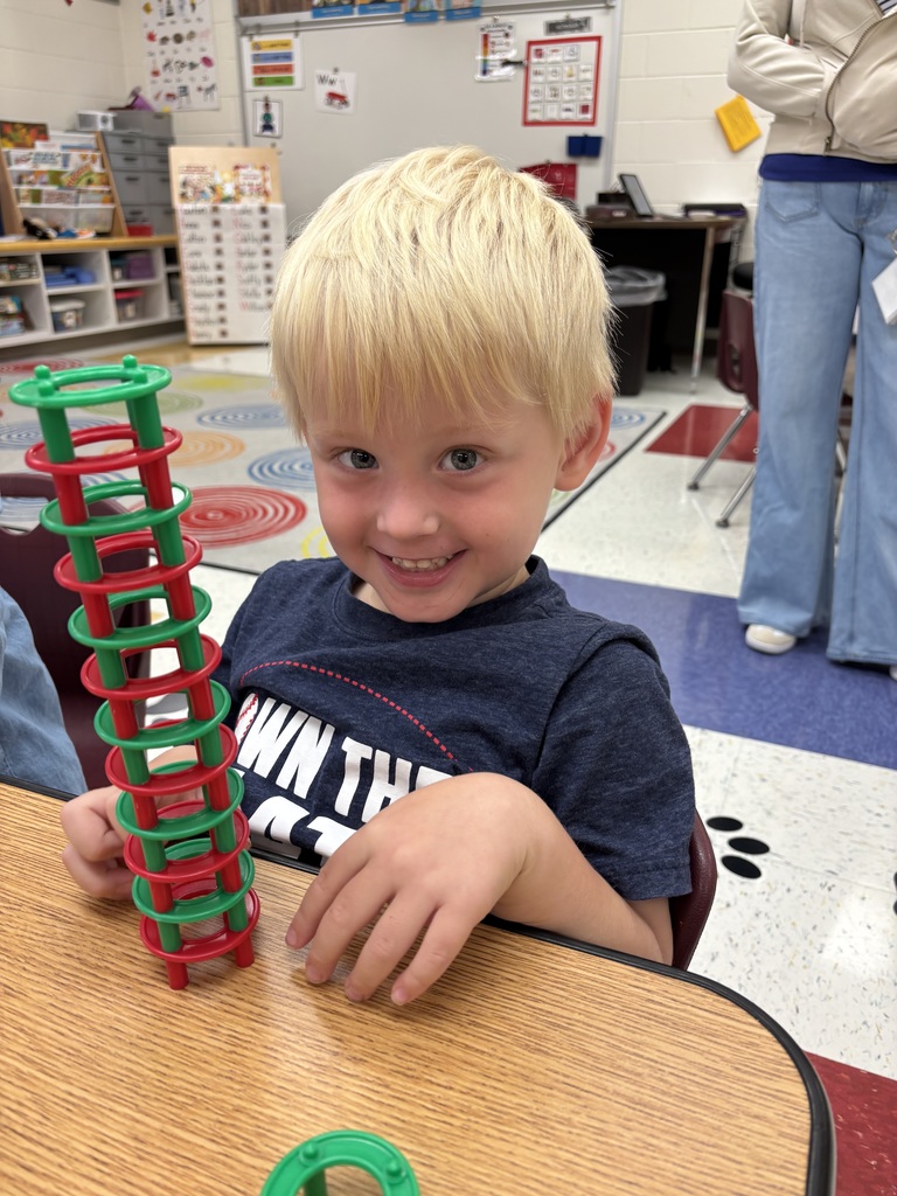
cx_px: 448
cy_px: 598
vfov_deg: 67.3
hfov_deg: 53.1
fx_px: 898
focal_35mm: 26
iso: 80
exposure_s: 1/60
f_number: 1.6
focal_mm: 5.96
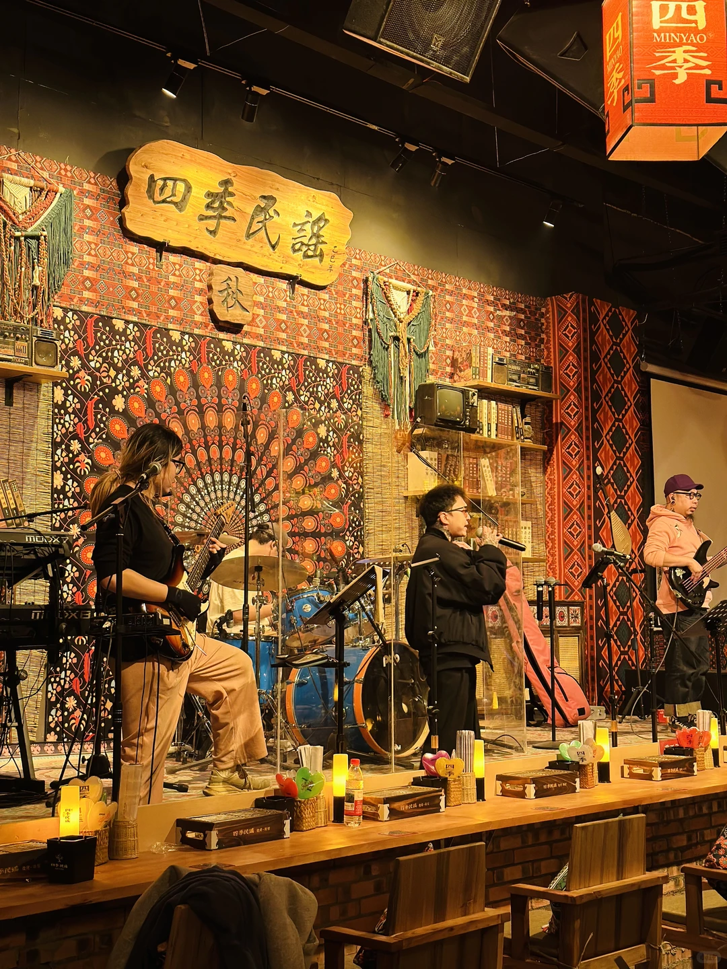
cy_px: 484
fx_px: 1344
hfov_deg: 30.3
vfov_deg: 39.7
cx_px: 364
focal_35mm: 48
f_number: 1.78
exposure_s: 1/50
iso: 200
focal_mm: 6.86
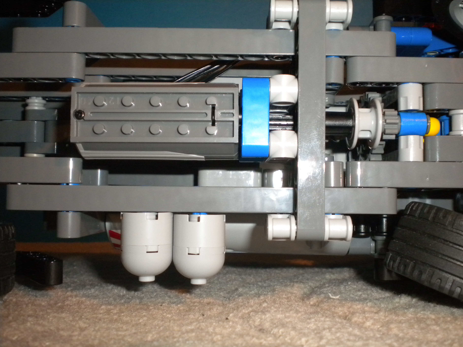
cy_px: 174
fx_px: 548
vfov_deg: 35.1
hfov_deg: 45.8
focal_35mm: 41
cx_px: 232
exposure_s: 1/30
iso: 400
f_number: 4.9
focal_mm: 7.4
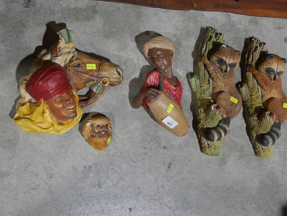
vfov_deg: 26.6
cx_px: 153
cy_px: 113
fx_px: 456
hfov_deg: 34.9
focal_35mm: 55
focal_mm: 25
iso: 400
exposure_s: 1/60
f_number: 5.3
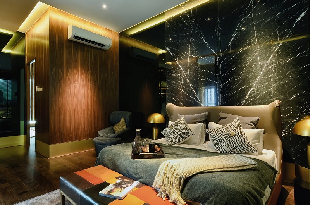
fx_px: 155
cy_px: 102
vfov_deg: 67.1
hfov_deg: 90.1
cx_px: 155
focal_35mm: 18
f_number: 9
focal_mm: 12
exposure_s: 3
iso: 100
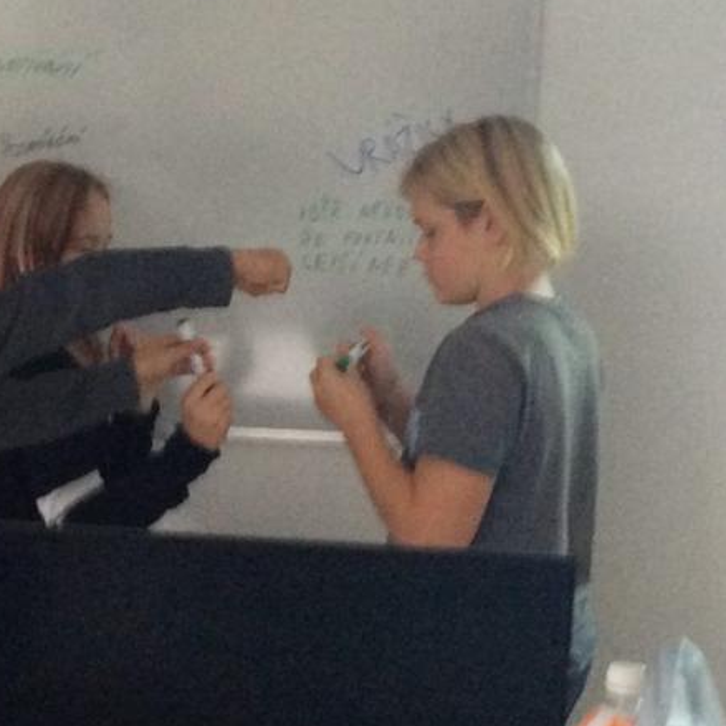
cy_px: 376
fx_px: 2041
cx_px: 106
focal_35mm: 86
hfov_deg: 19.9
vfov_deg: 20.2
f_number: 2.4
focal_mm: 3.3
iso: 200
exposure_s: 1/25
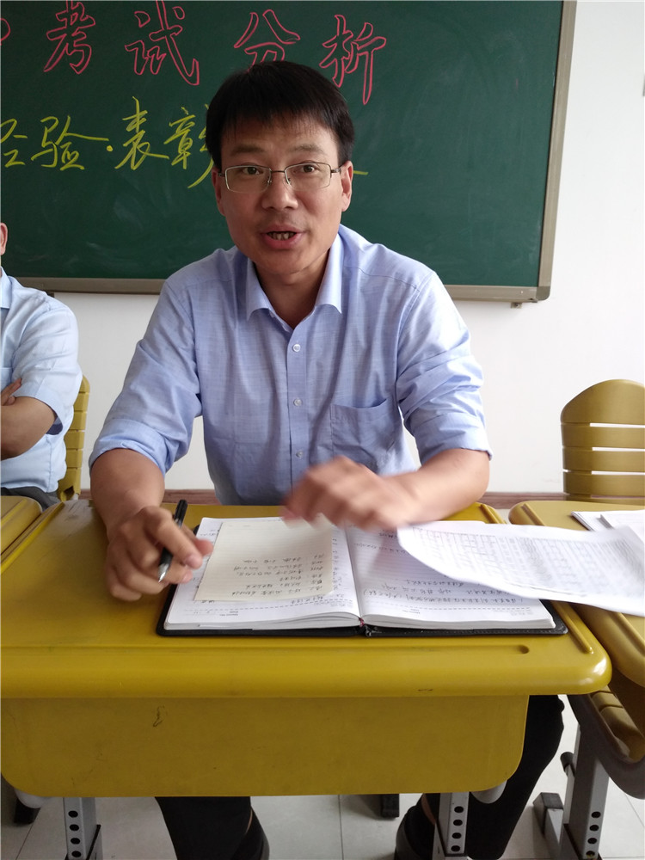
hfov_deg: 51.4
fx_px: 671
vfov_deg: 65.3
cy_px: 430
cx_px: 322
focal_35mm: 27
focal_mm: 3.66
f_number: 2
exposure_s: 1/50
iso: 160
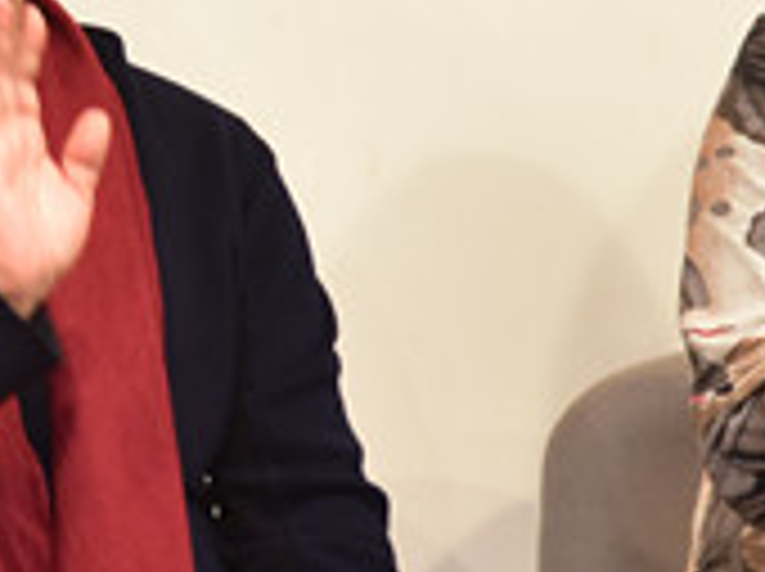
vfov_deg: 3.4
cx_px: -220
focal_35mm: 430
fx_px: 9489
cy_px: 79
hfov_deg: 4.6
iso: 1800
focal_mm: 95
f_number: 4
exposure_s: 1/100
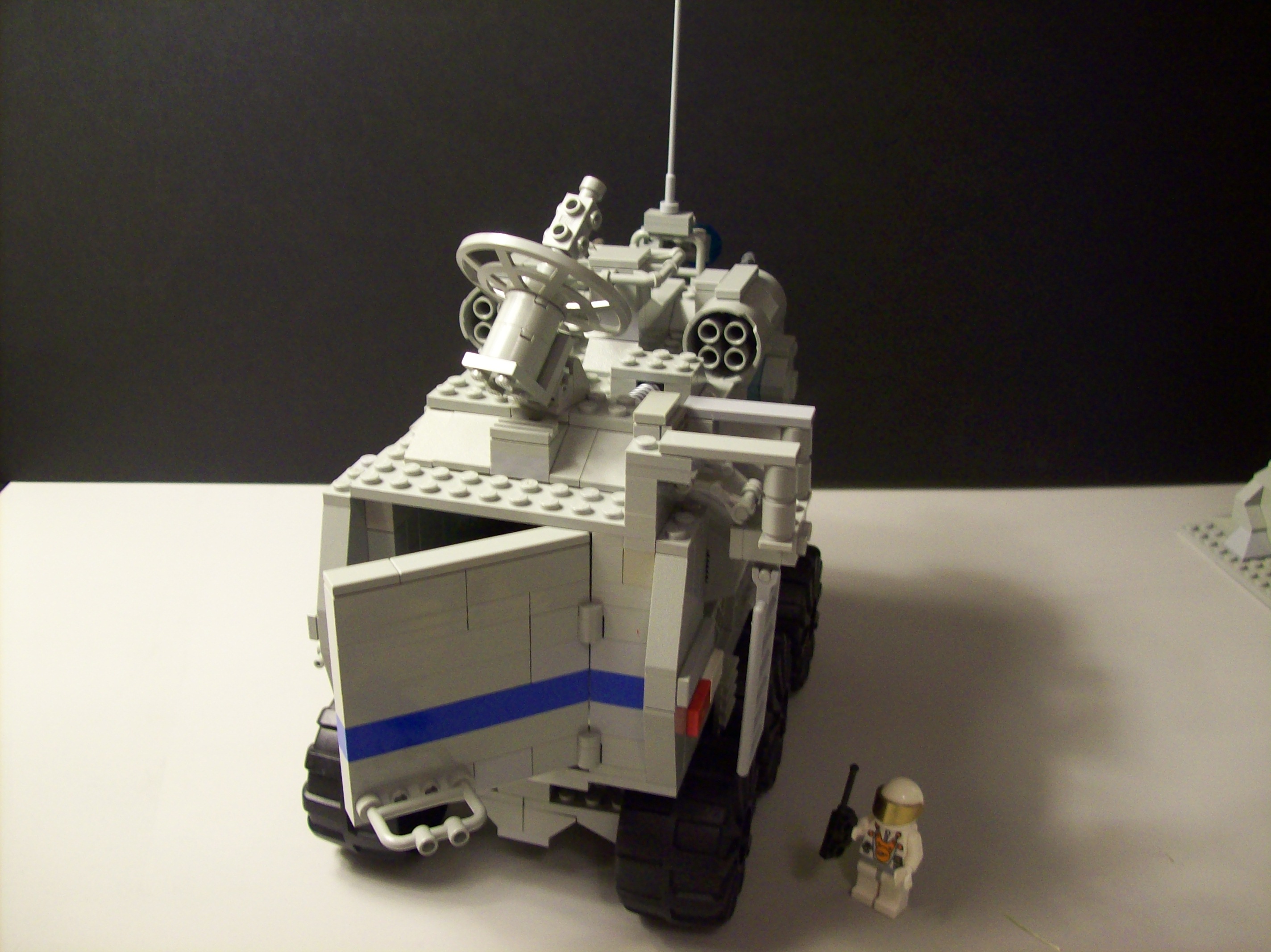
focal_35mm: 36
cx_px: 636
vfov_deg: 39.6
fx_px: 1321
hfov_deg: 51.4
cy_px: 476
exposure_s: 1/18.9
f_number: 2.7
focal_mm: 6
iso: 160
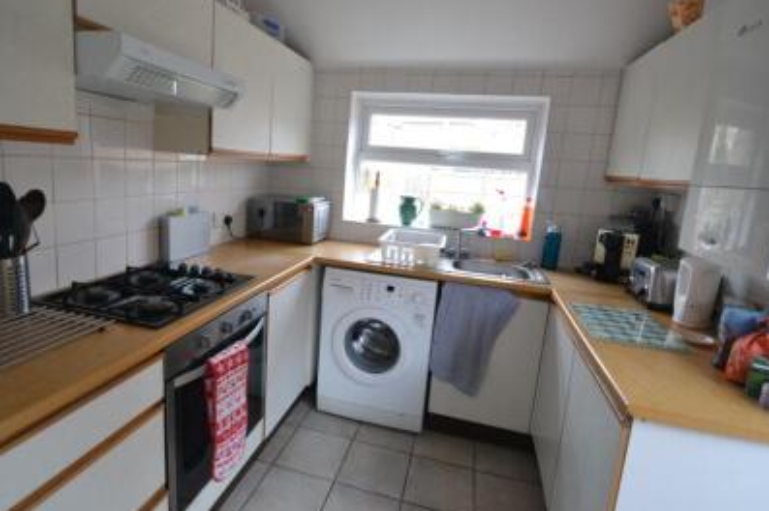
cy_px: 239
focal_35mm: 18
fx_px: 384
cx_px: 368
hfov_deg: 90.0
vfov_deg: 67.2
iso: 1400
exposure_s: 1/60
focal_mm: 10
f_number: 3.5
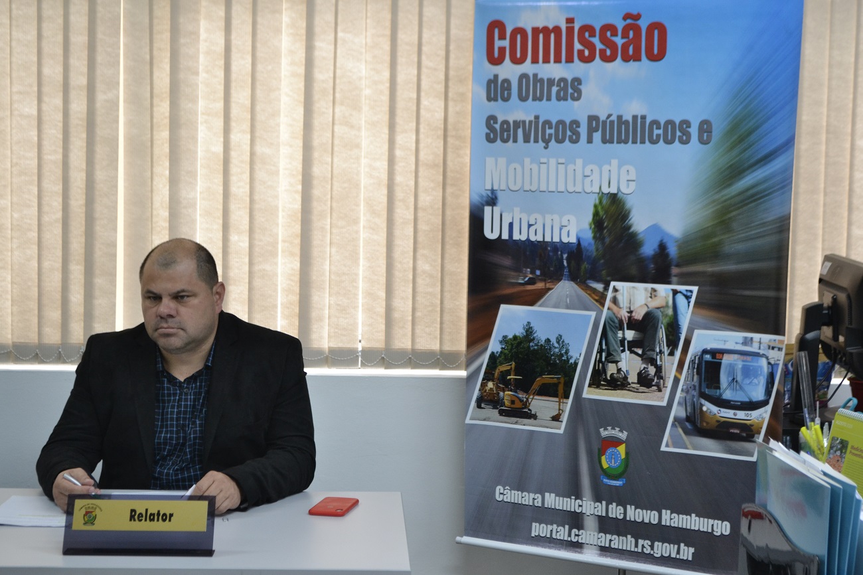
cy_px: 288
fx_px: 1582
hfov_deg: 30.5
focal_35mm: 66
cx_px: 432
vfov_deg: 20.6
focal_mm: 44
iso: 800
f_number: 5.6
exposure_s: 1/50
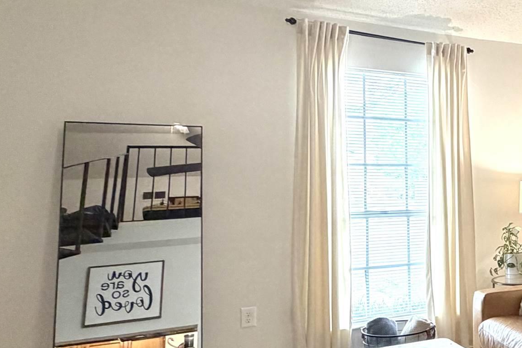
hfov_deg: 38.1
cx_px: 613
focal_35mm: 39
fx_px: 566
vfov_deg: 34.2
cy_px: 182
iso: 250
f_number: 2.2
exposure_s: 1/60
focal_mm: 2.22
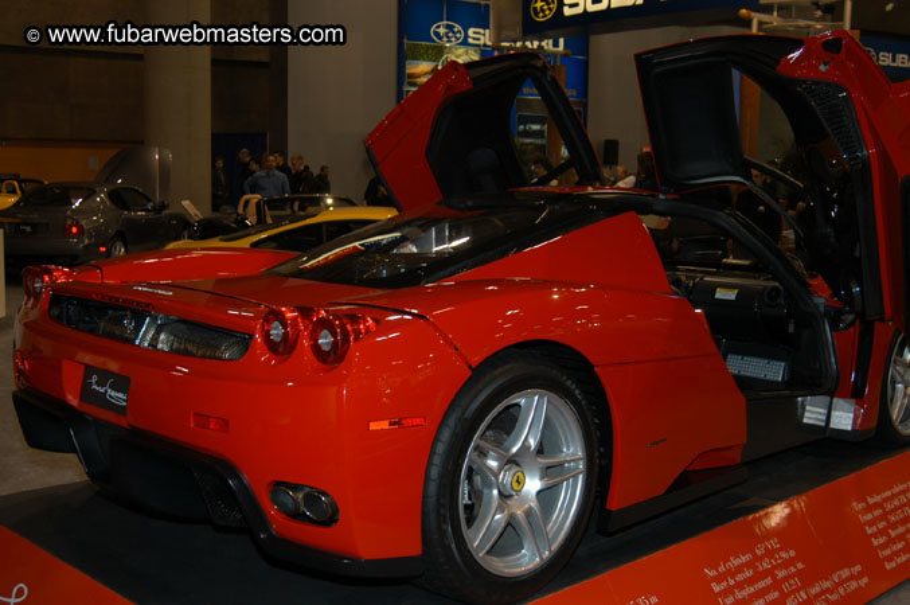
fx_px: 1136
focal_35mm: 45
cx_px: 455
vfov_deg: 29.8
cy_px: 302
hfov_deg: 43.6
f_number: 5
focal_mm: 30
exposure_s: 1/60
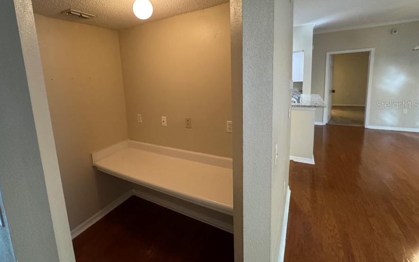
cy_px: 105
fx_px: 194
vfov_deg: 67.3
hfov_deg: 93.8
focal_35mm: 17
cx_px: 181
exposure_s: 1/60
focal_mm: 2.22
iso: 500
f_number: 2.2
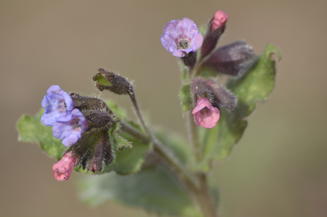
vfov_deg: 3.4
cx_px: 164
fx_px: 3671
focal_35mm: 405
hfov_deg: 5.1
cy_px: 108
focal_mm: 270
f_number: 8
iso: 180
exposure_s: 1/125
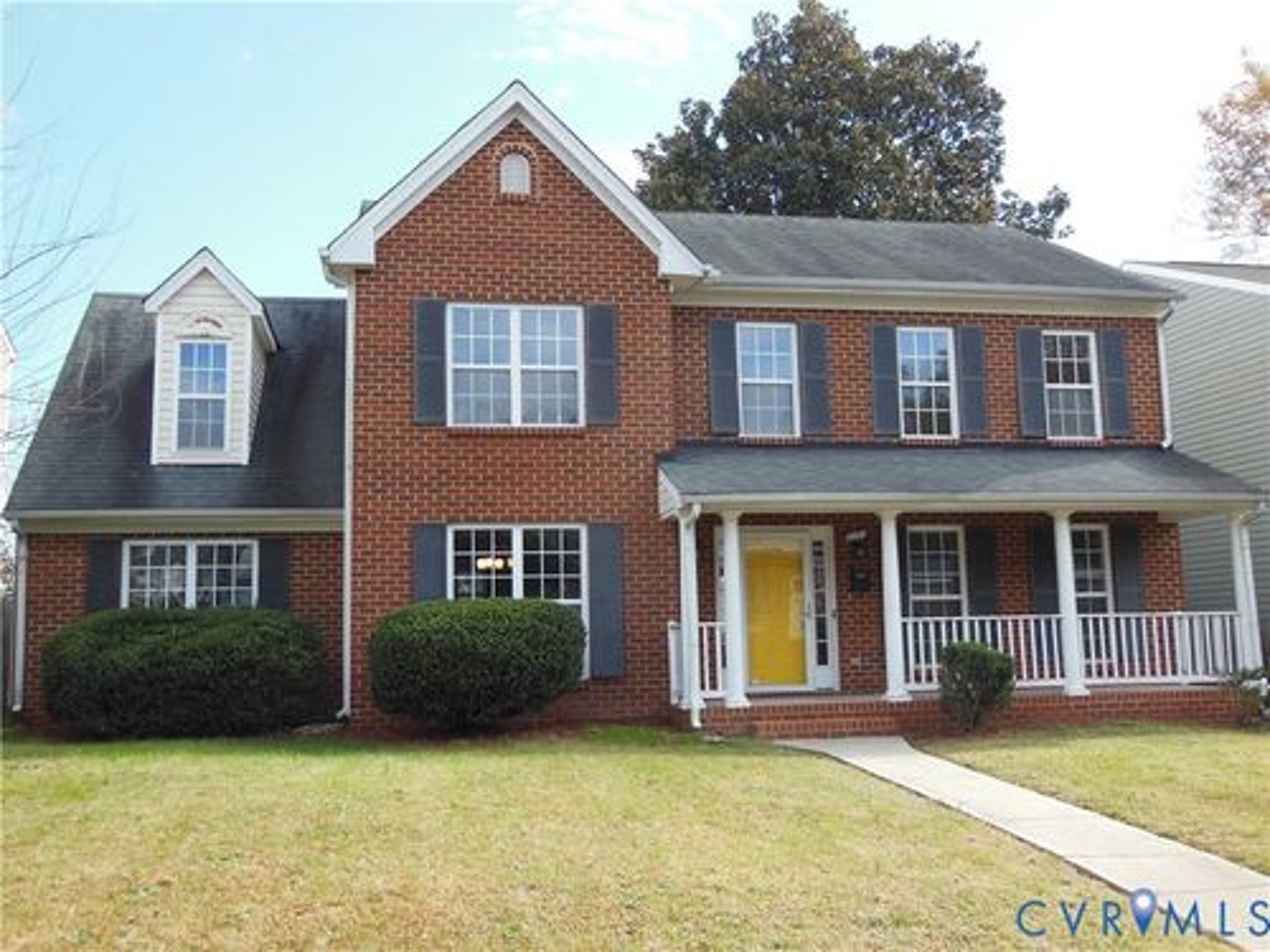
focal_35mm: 34
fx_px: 1247
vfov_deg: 41.8
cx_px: 635
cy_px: 476
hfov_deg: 54.0
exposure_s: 1/320
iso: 125
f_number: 3.9
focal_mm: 6
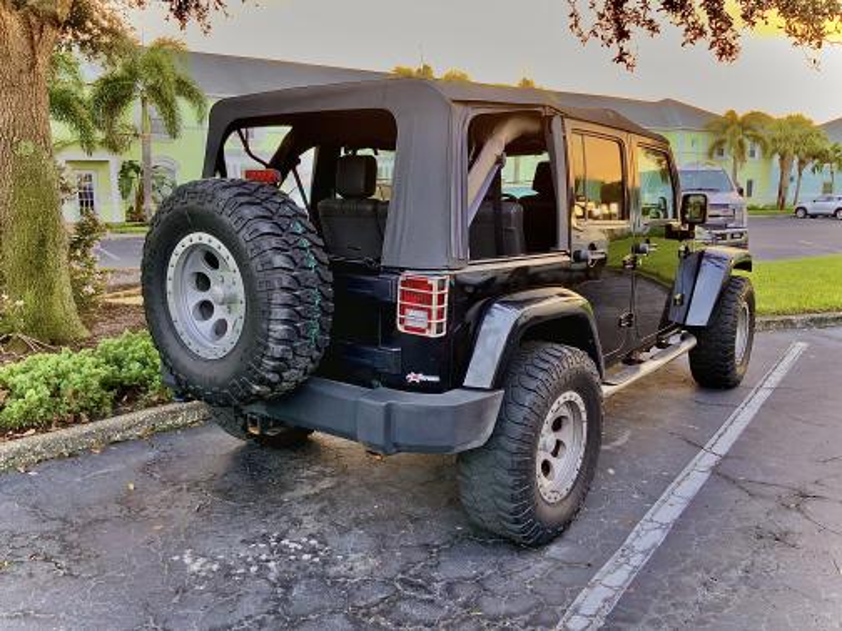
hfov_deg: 61.7
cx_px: 421
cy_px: 316
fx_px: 705
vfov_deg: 48.2
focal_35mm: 29
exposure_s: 1/63
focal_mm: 3
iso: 64
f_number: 1.8
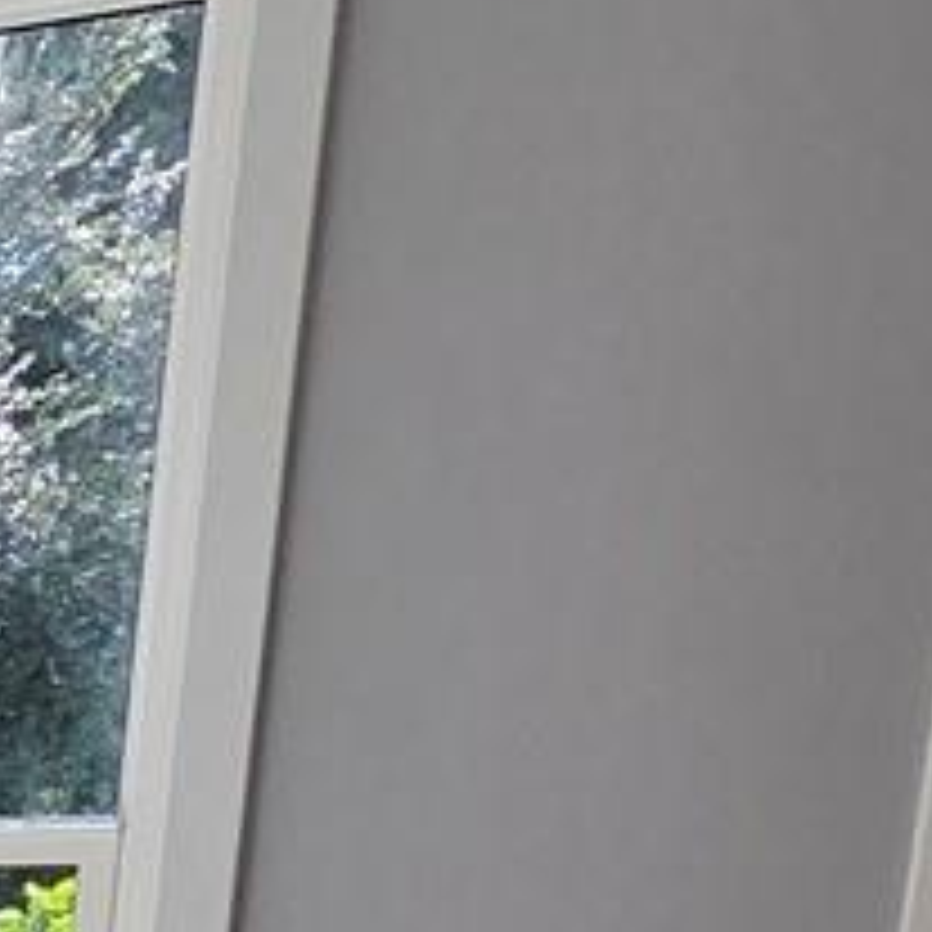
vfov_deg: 16.9
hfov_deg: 12.4
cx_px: -1612
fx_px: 2711
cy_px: 1549
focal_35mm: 89
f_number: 2.2
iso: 50
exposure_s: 1/435
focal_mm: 2.2
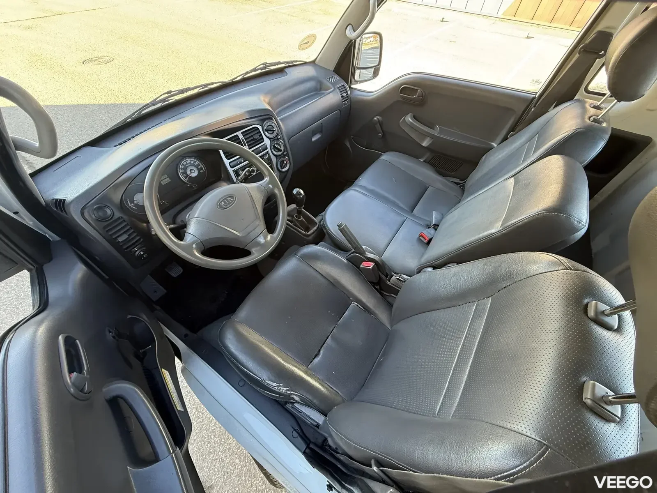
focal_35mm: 14
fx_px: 266
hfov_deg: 102.1
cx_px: 328
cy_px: 246
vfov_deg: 85.7
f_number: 2.2
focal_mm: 2.22
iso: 250
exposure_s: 1/99
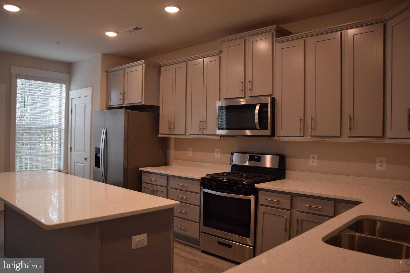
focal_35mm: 27
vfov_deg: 47.9
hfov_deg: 67.4
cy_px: 136
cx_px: 205
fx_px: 307
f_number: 4.5
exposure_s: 1/80
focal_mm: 18
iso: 400
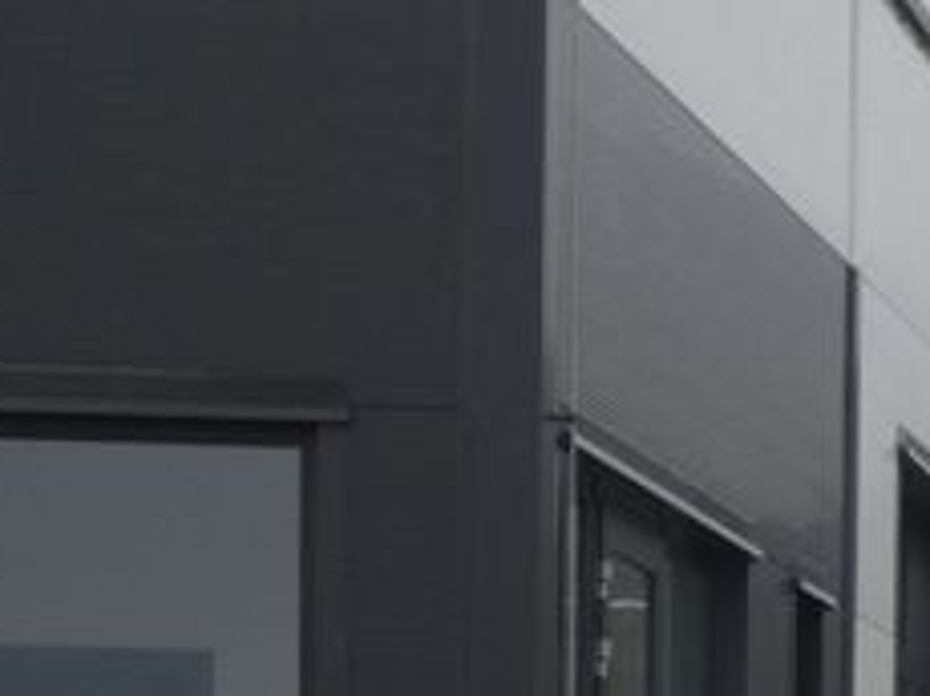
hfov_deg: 7.7
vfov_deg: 5.9
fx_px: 6575
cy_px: 1457
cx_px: 1945
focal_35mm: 245
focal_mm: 9.9
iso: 100
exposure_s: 1/80
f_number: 5
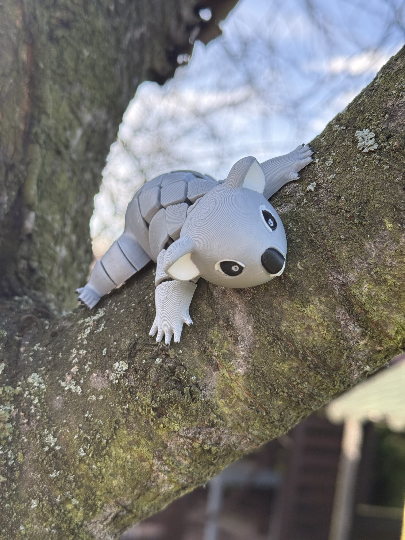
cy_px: 270
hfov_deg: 30.3
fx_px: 749
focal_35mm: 48
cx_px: 202
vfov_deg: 39.7
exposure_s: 1/405
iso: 100
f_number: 1.78
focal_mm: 6.76
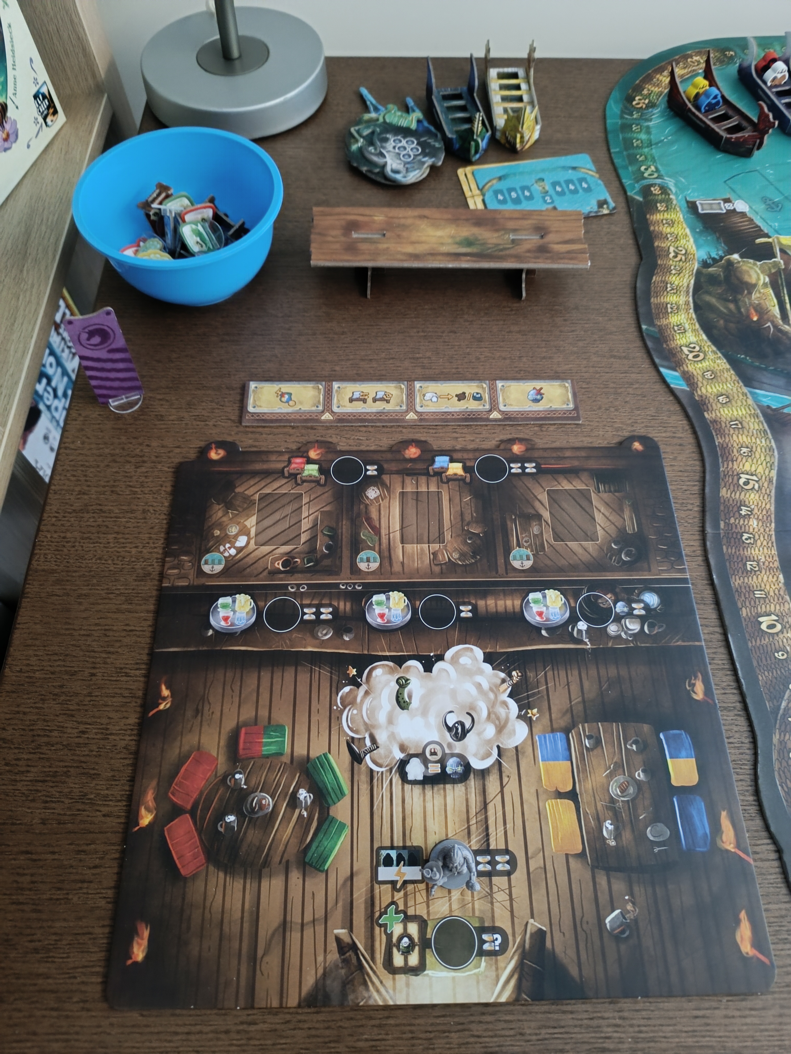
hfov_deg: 56.8
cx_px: 396
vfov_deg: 71.6
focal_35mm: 24
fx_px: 731
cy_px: 527
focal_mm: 6.14
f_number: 1.65
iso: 2147
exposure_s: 1/20
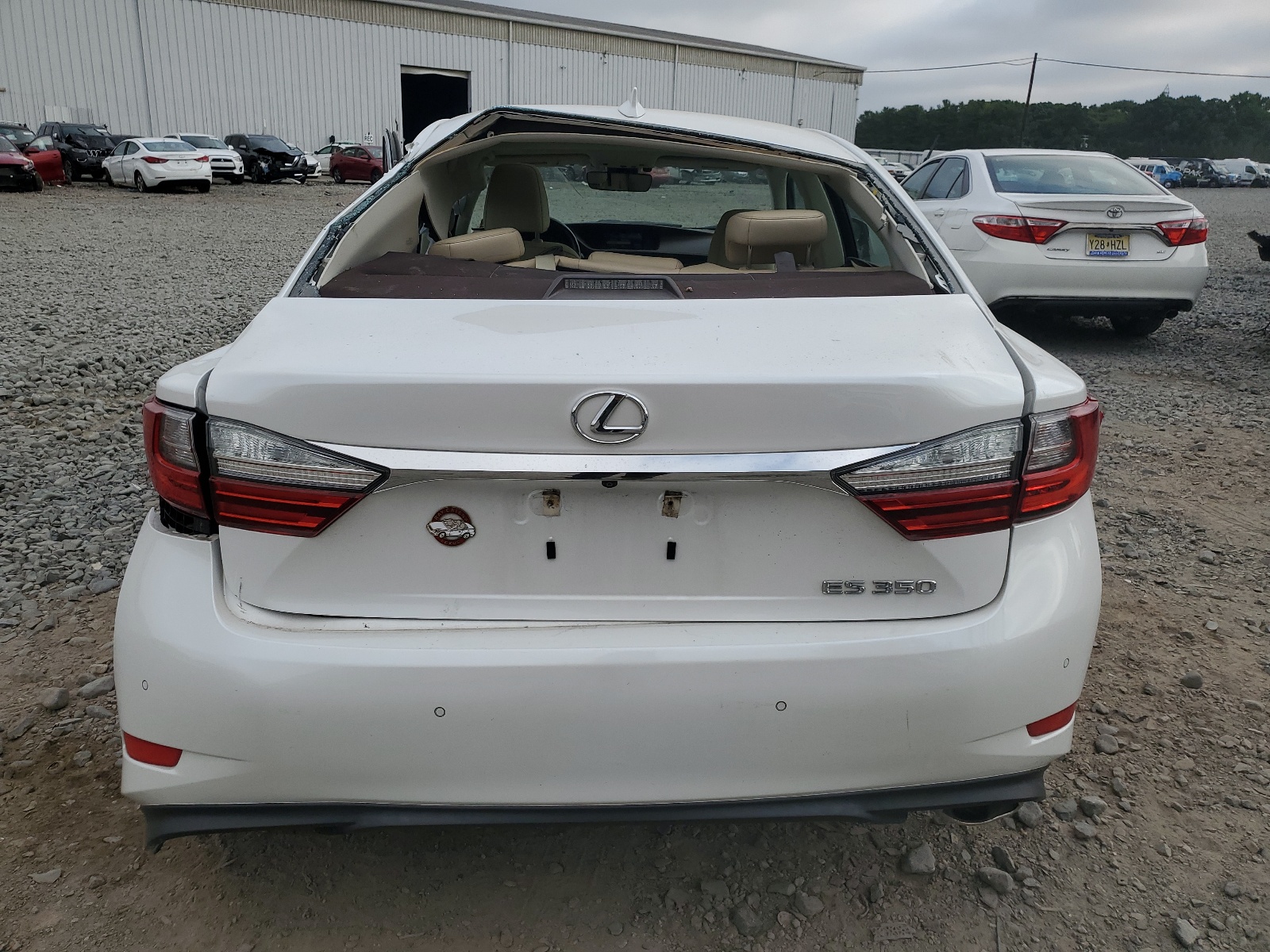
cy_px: 476
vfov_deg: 53.1
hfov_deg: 67.3
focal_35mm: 26
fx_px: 954
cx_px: 635
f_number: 1.5
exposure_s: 1/3333
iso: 50
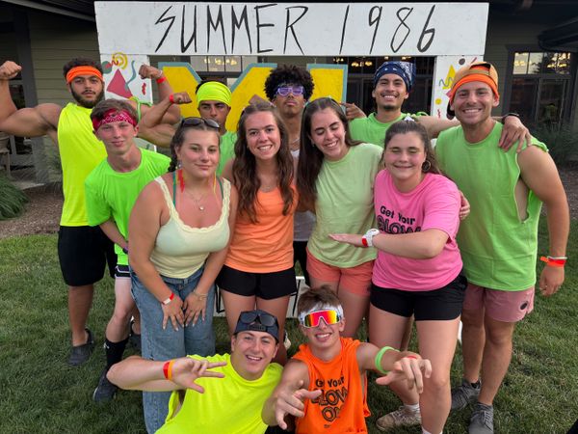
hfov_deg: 67.3
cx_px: 289
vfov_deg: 53.1
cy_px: 217
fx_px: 434
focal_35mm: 26
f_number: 1.6
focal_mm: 5.96
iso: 40
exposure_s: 1/160
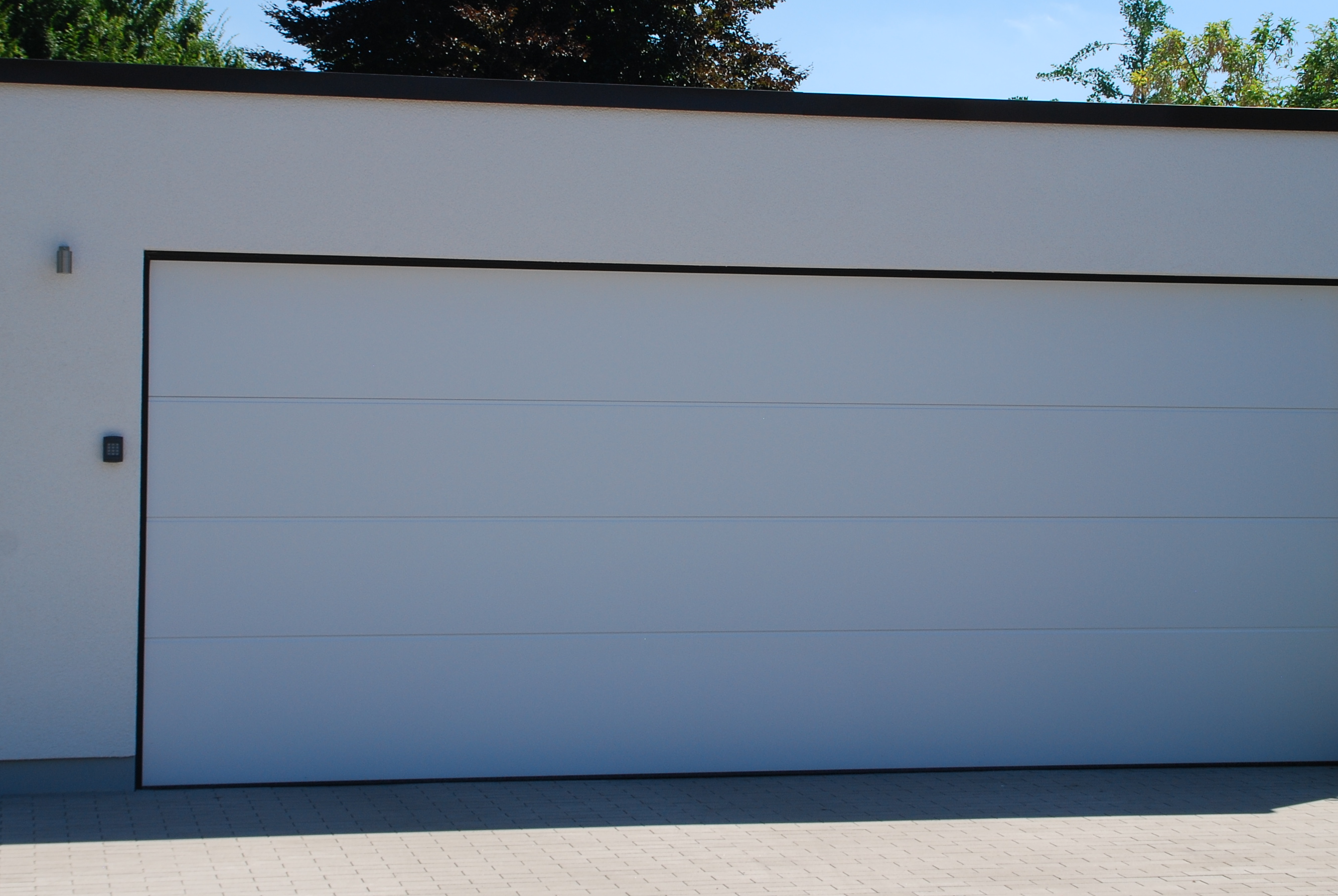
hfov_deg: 26.7
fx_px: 2817
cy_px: 340
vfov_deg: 18.0
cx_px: 676
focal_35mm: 76
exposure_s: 1/250
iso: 160
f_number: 10
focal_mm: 35
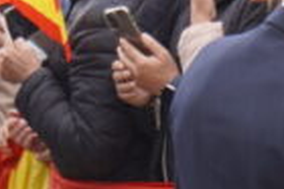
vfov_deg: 2.5
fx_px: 4326
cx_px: 420
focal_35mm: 549
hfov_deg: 3.7
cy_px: 188
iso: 160
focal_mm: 50
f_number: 5.6
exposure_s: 1/160
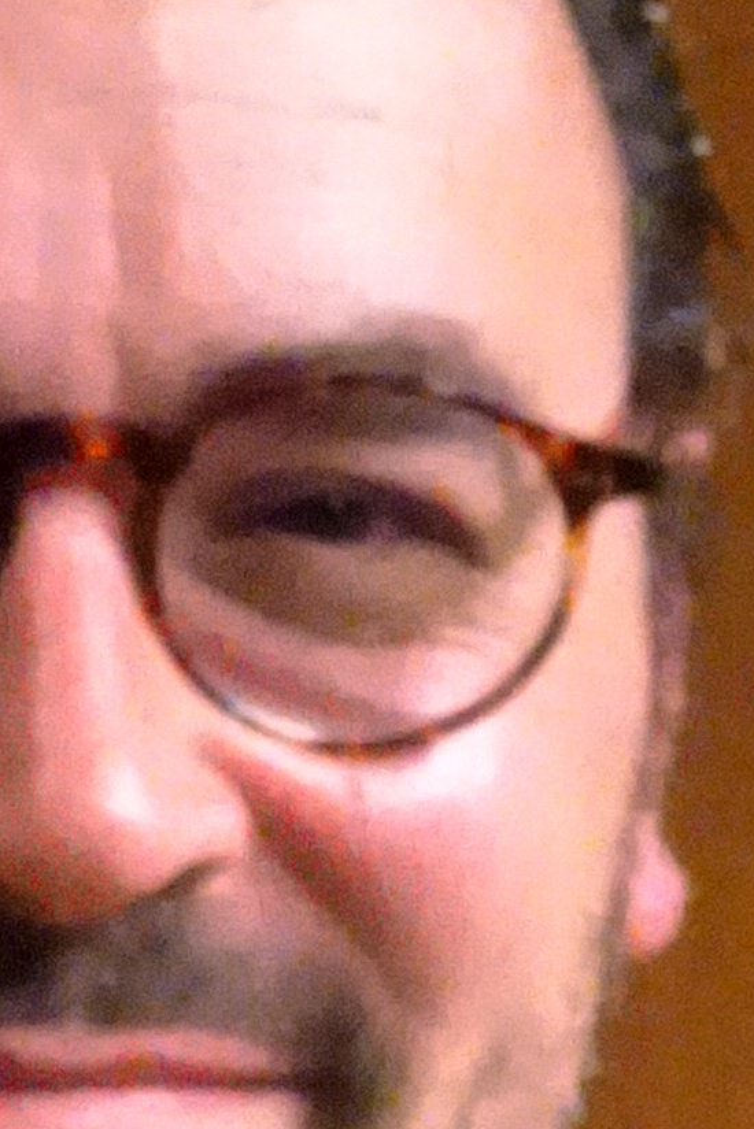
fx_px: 12022
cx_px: -170
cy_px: 2094
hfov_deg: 3.6
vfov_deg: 5.3
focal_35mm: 383
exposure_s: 1/80
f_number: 4.5
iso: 3200
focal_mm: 10.59
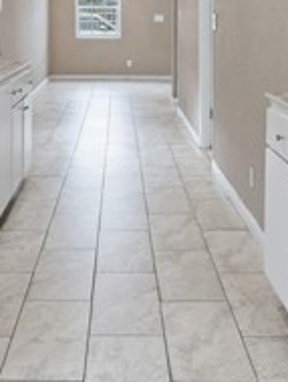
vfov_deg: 32.2
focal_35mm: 55
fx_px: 609
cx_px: 107
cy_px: 1
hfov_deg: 26.5
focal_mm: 17
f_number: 4.5
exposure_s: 1/10
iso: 800
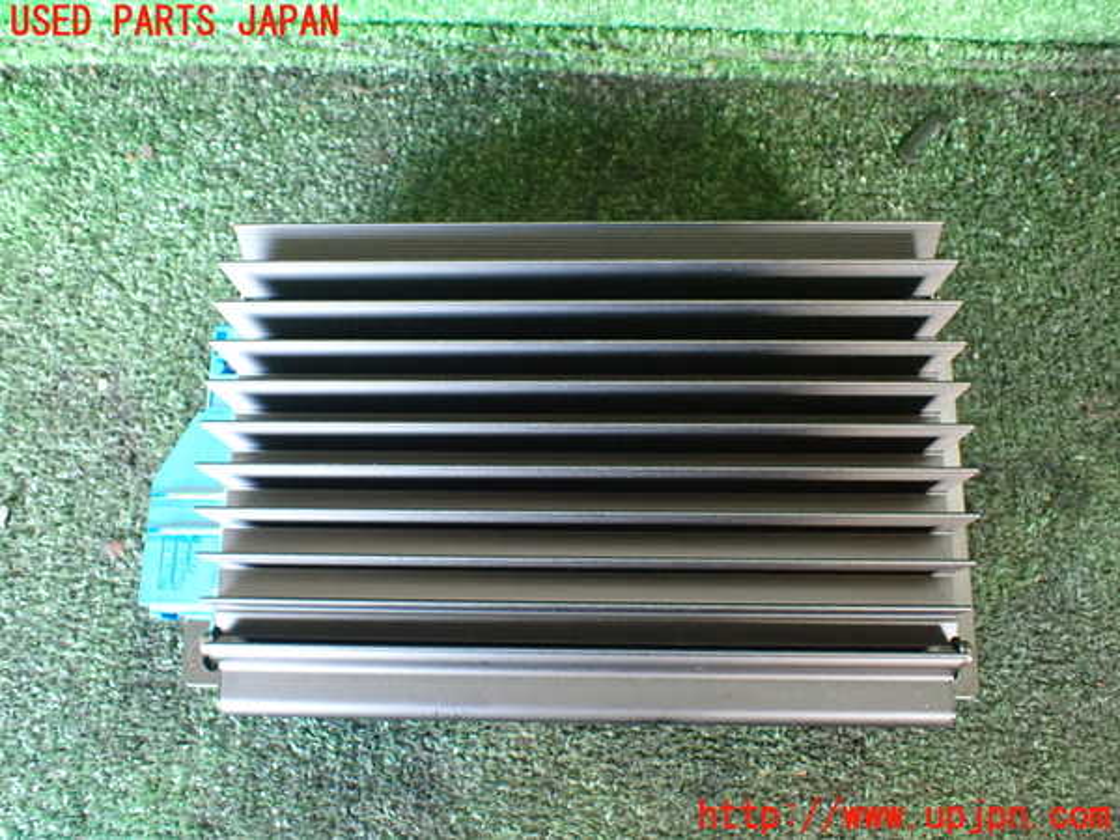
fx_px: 971
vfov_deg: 46.8
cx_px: 560
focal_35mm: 30
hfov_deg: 60.0
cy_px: 420
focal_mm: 5.4
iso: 800
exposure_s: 1/30
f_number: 2.3
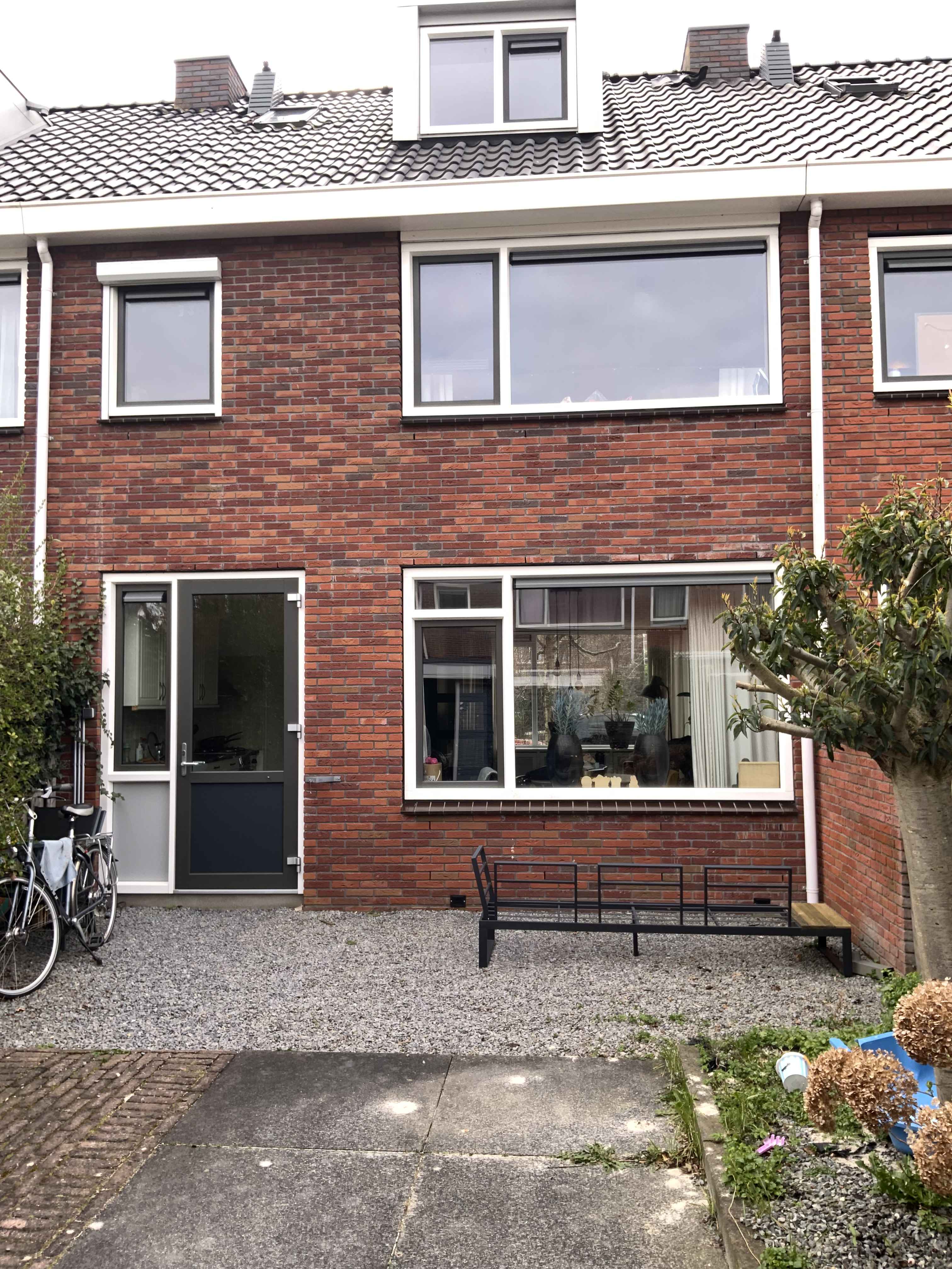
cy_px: 634
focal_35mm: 29
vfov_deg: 61.7
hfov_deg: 48.2
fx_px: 1063
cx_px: 476
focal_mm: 3
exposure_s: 1/122
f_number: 1.8
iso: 40
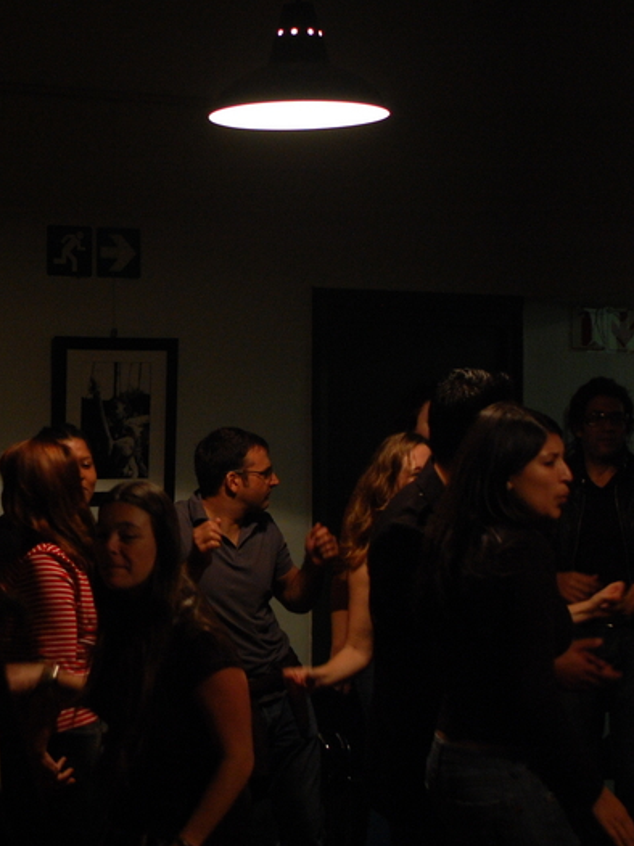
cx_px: 68
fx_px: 1875
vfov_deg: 25.4
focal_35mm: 77
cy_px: 425
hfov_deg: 18.9
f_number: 2.8
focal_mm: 35
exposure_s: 1/50
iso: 800
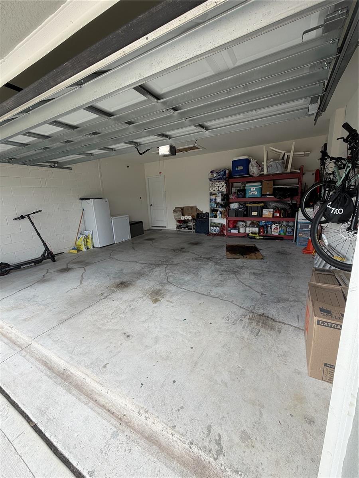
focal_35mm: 14
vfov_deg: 102.1
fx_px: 194
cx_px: 180
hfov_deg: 85.7
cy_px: 239
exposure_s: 1/502
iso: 40
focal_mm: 2.22
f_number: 2.2
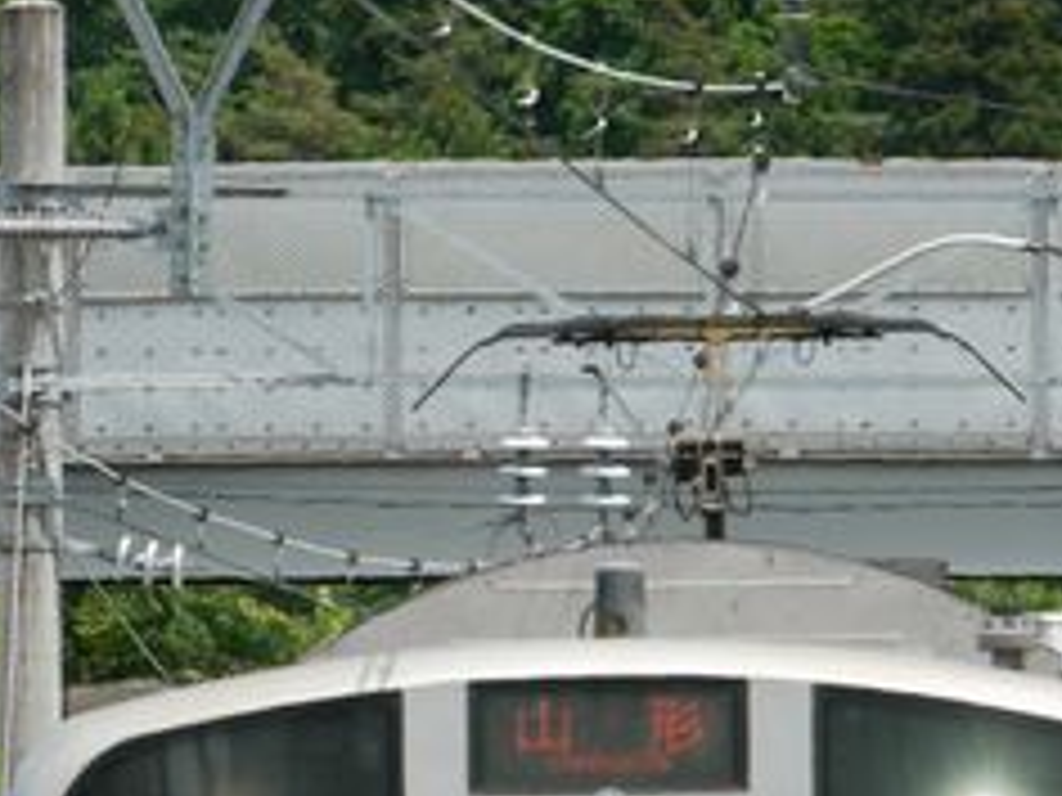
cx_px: 450
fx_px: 26016
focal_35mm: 848
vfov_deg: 1.8
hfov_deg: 2.3
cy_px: 935
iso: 100
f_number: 5.8
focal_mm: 125
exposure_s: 1/400
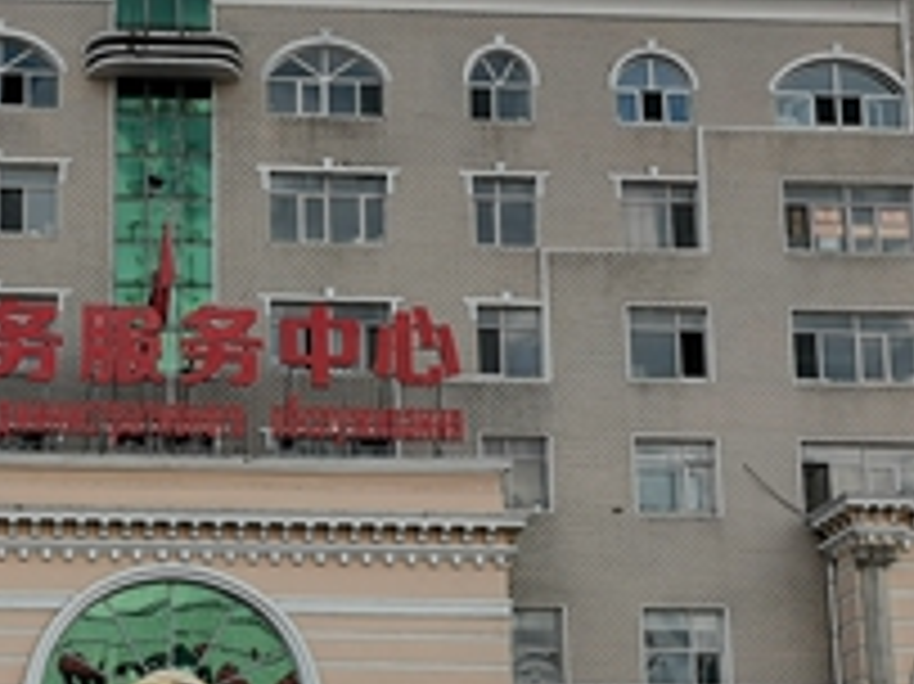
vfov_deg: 17.5
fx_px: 2217
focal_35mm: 84
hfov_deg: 22.9
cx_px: 158
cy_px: 511
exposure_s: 1/4115
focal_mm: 5.58
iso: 50
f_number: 1.8
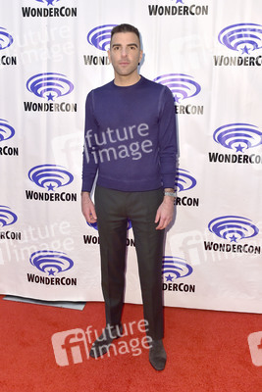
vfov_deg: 60.3
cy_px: 196
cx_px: 131
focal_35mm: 31
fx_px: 338
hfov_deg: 42.4
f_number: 4.5
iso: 320
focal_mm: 31
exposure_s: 1/250
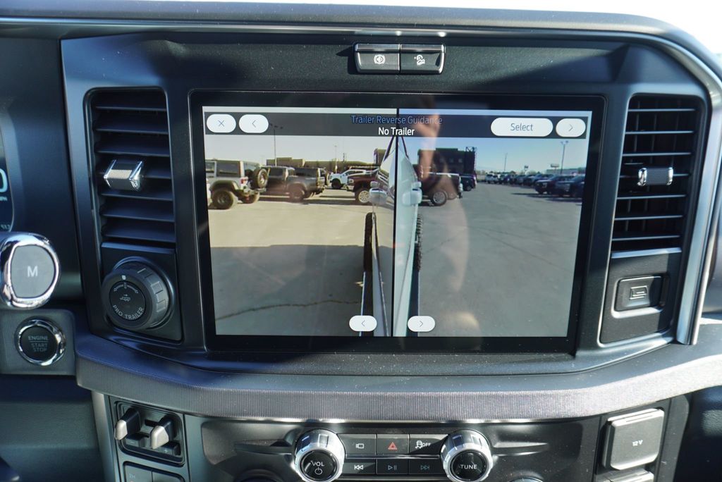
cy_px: 241
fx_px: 482
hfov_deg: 73.7
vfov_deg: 53.2
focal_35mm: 24
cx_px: 361
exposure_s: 1/80
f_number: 4
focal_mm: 16
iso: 100
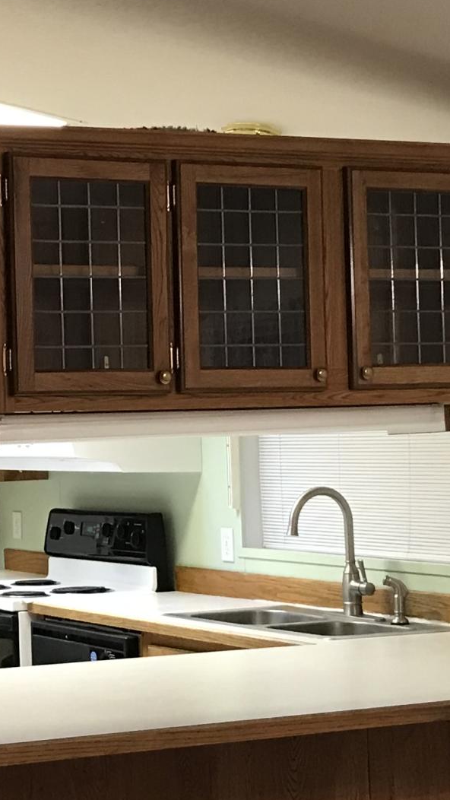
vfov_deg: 24.4
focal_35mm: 87
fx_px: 1845
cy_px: 455
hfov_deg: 13.6
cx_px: -74
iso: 50
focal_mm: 3.99
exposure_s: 1/15
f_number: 1.8
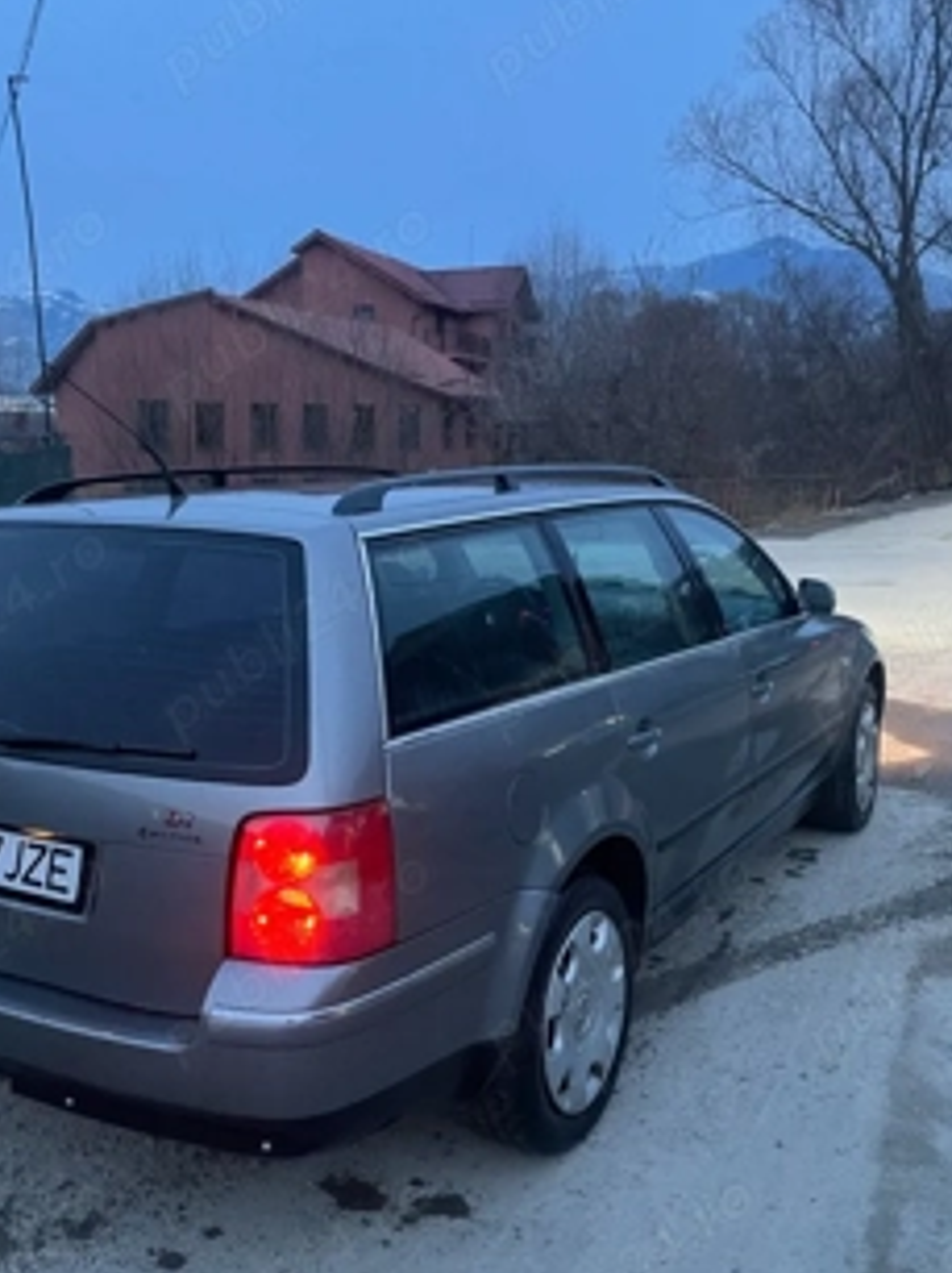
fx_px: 1248
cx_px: 378
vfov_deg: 53.9
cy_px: 682
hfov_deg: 41.5
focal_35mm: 34
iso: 500
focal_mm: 4.2
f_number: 1.6
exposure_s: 1/41
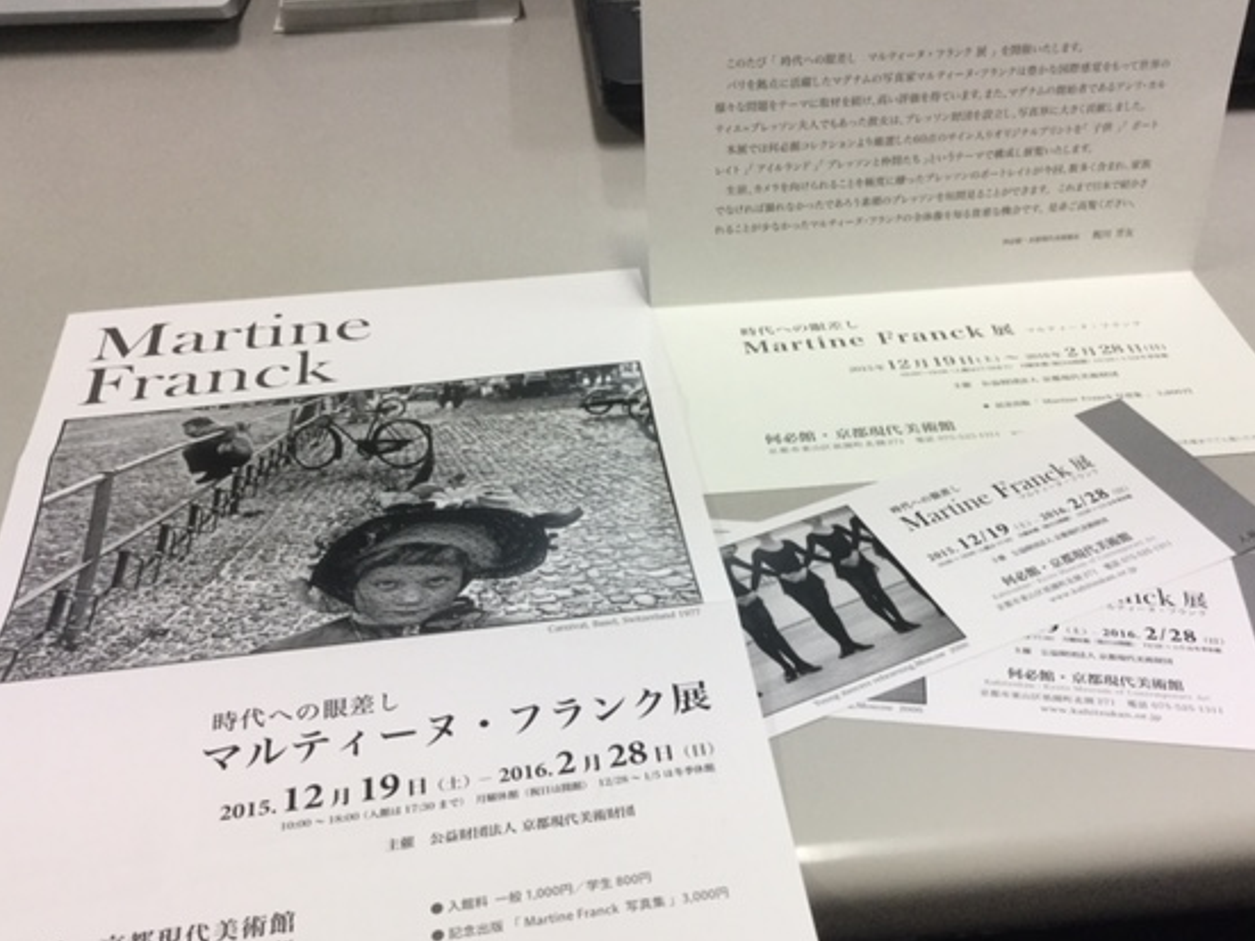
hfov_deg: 51.3
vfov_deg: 39.5
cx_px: 690
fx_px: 1305
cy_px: 545
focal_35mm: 36
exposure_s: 1/30
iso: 40
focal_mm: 3.3
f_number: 2.4
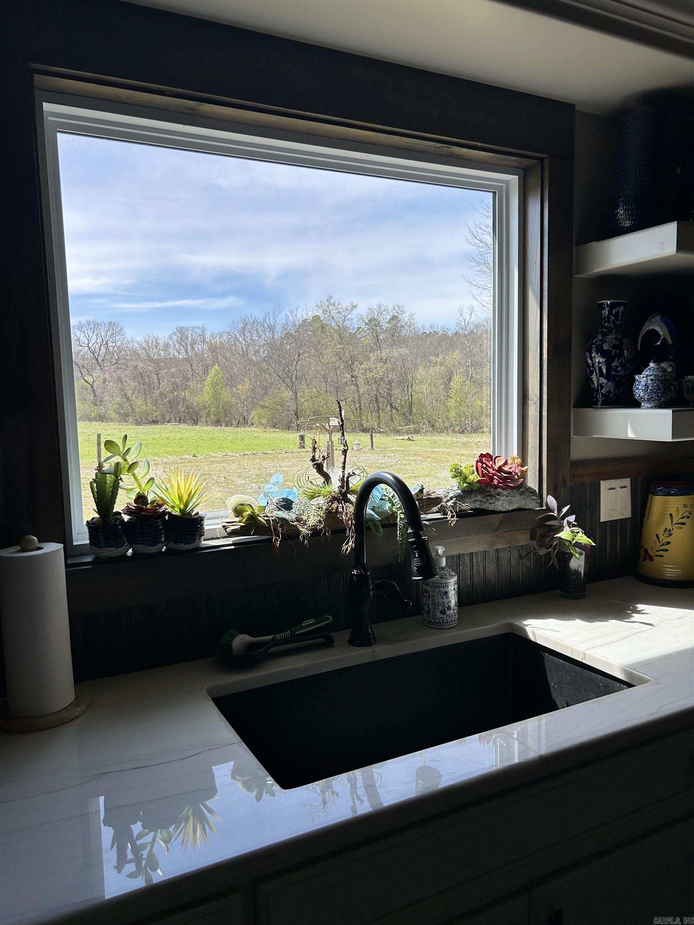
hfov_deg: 53.1
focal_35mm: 26
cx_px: 347
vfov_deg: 67.3
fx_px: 695
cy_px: 462
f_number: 1.5
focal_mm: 5.7
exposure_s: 1/1252
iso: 50
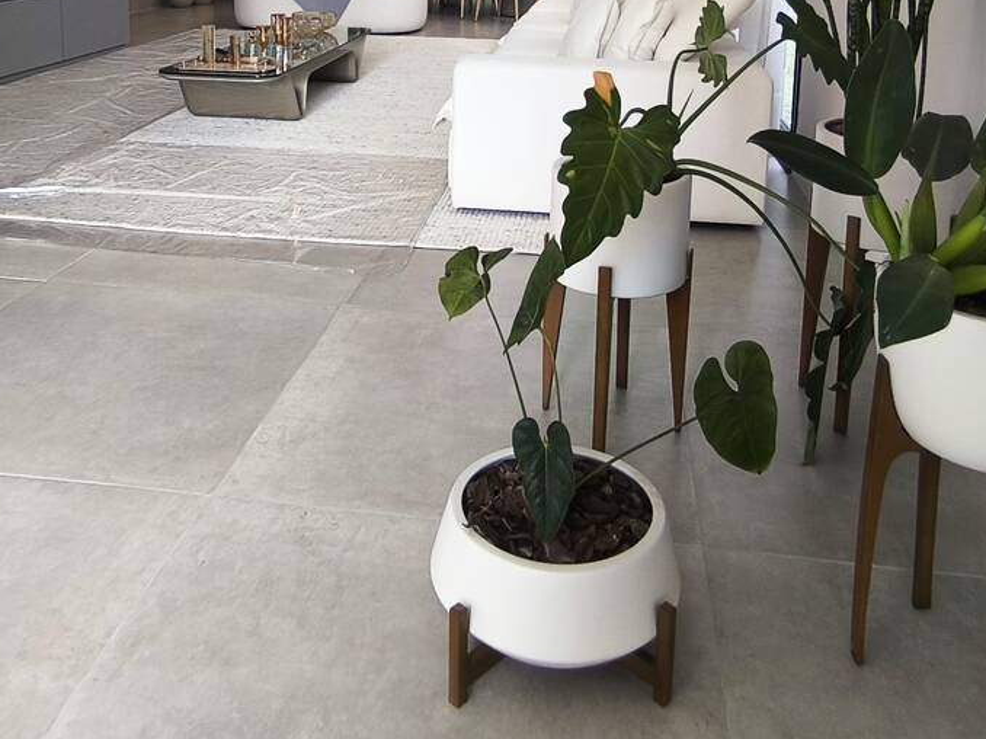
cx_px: 489
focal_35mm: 34
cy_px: 25
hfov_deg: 54.0
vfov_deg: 37.9
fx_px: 968
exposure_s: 1/60
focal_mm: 1.65
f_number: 2.2
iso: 64
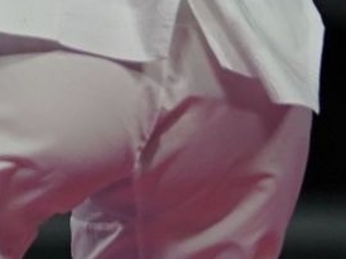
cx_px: -294
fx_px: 16468
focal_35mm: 1649
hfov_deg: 1.2
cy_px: -384
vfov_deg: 0.9
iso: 800
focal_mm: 174
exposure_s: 1/1000
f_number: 2.8
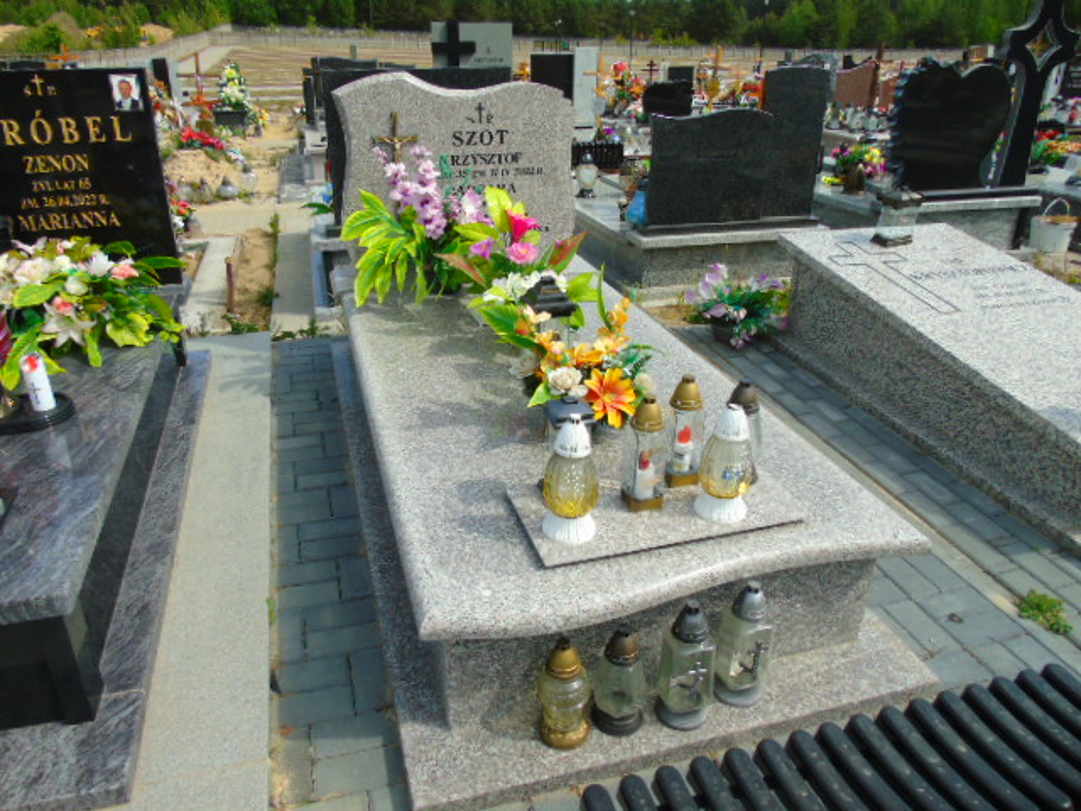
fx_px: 781
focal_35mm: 25
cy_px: 406
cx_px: 540
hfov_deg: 69.4
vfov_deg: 54.9
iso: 80
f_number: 3.4
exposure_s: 1/1000
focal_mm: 4.4
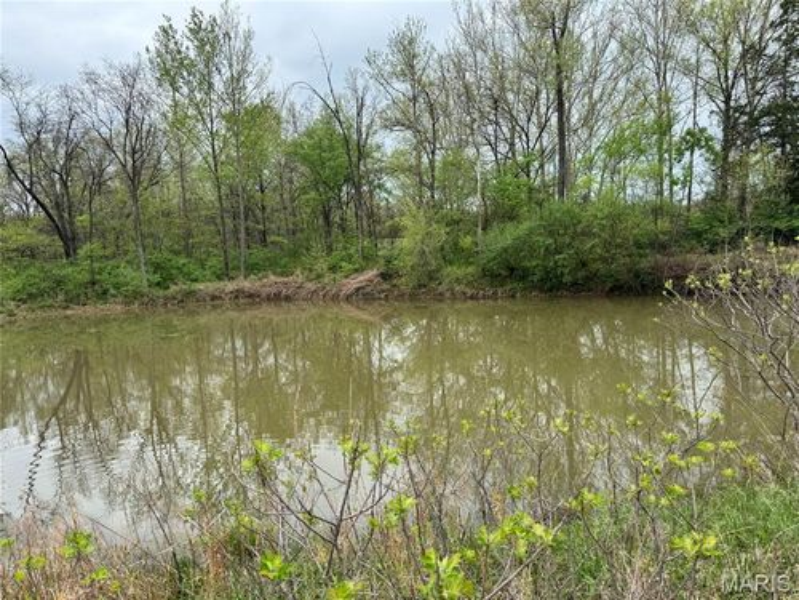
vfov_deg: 56.8
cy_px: 300
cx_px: 400
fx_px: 554
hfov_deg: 71.6
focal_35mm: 24
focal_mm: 6.76
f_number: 1.78
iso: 80
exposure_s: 1/1425
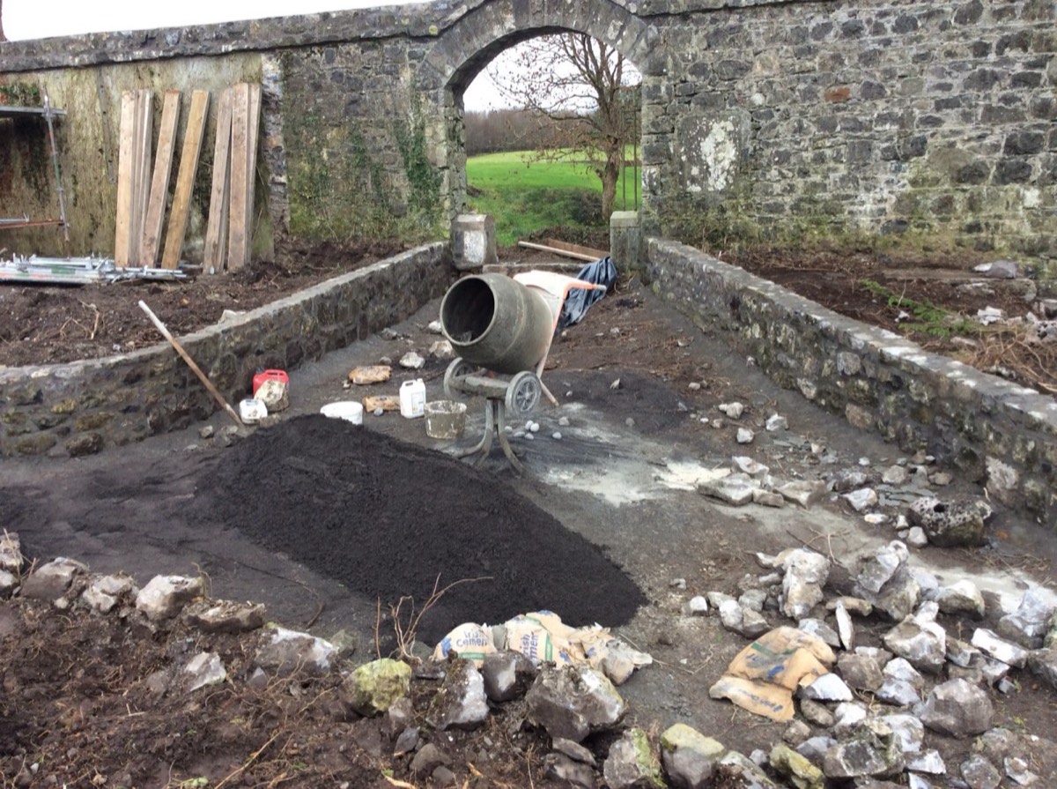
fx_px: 975
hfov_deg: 56.9
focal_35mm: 32
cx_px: 528
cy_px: 394
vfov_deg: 44.0
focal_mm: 3.3
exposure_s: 1/33
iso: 40
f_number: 2.4
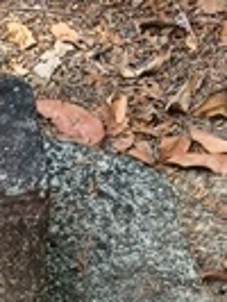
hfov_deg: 13.0
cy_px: 452
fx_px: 986
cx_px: 5
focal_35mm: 113
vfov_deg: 16.0
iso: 64
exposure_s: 1/119
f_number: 1.8
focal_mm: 4.6
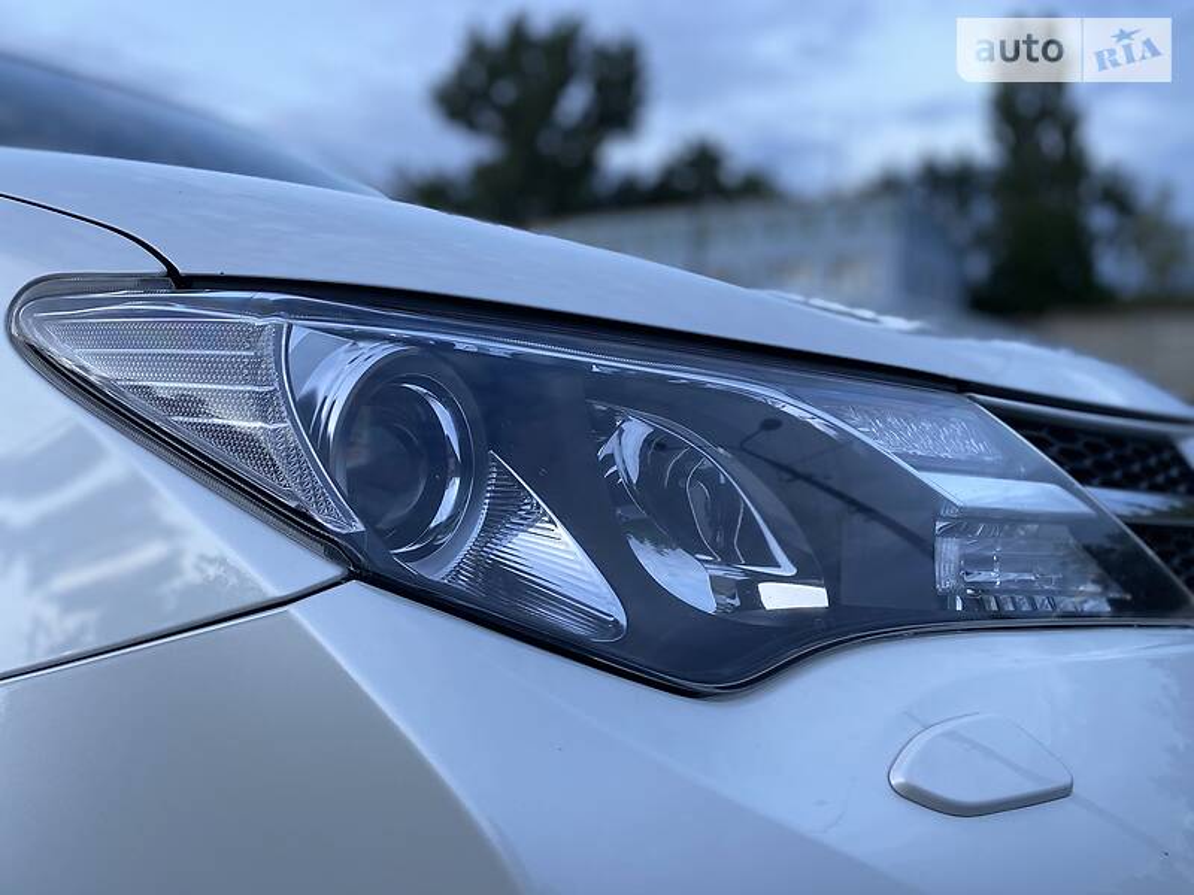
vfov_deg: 53.1
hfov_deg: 67.3
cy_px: 448
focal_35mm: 26
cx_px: 597
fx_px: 897
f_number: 1.8
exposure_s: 1/121
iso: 80
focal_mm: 4.2
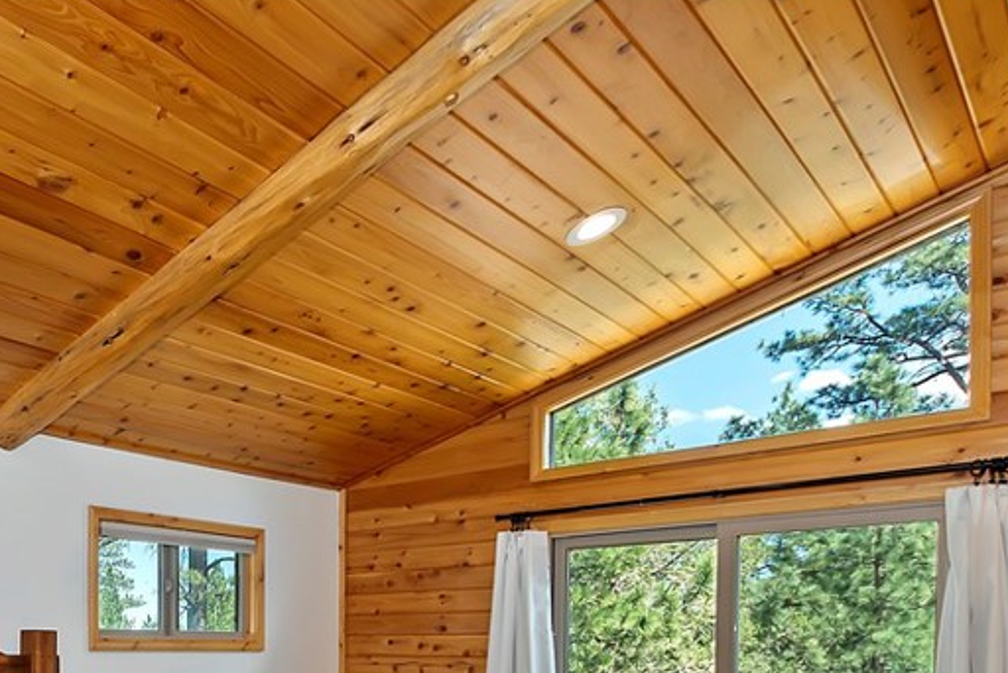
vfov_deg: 39.3
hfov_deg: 52.3
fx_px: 840
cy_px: 650
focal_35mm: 30
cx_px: 55
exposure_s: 1/30
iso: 400
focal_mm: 10
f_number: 8
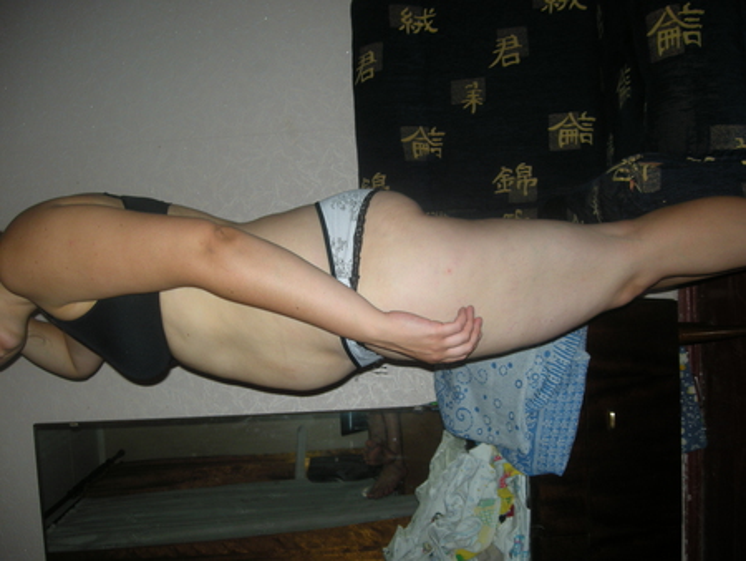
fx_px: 755
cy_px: 280
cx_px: 373
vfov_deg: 40.7
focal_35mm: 35
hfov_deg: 52.6
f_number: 2.8
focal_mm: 5.7
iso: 50
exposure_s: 1/60
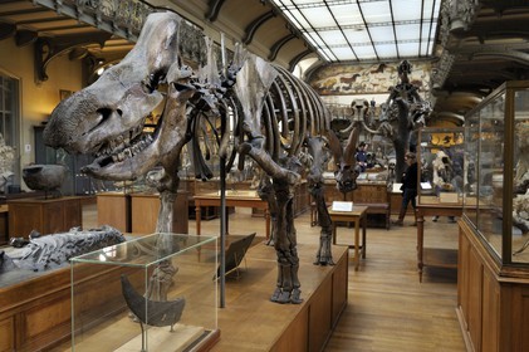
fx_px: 470
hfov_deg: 58.8
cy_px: 176
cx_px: 264
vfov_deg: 41.1
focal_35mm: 32
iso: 1600
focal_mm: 32
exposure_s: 1/60
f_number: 5.6
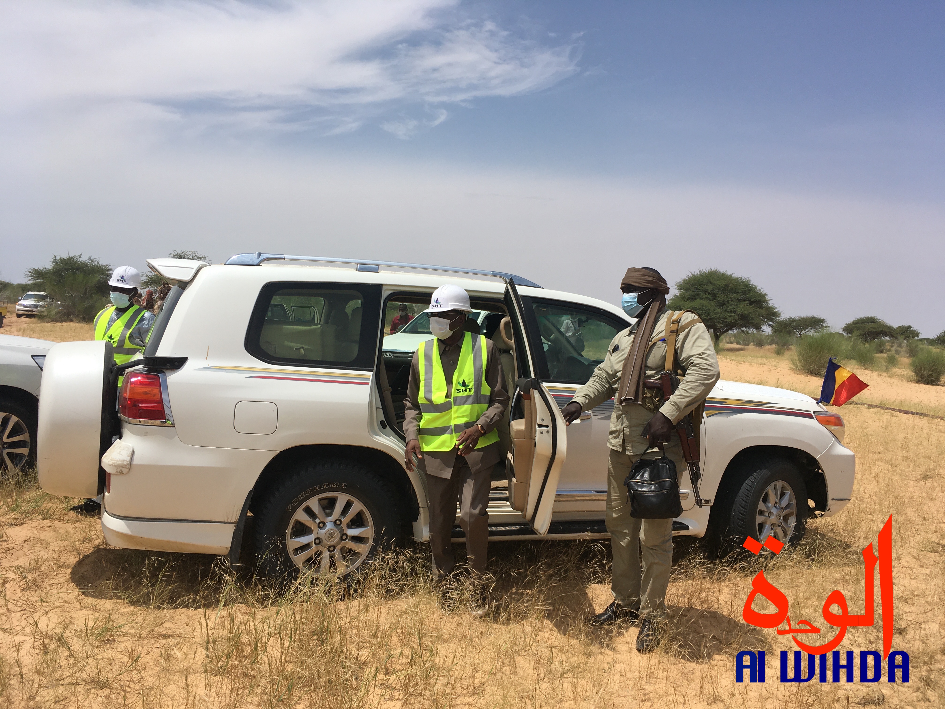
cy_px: 354
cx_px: 472
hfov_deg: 61.7
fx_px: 792
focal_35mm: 29
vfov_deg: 48.2
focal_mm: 4.15
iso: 25
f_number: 2.2
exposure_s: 1/2959
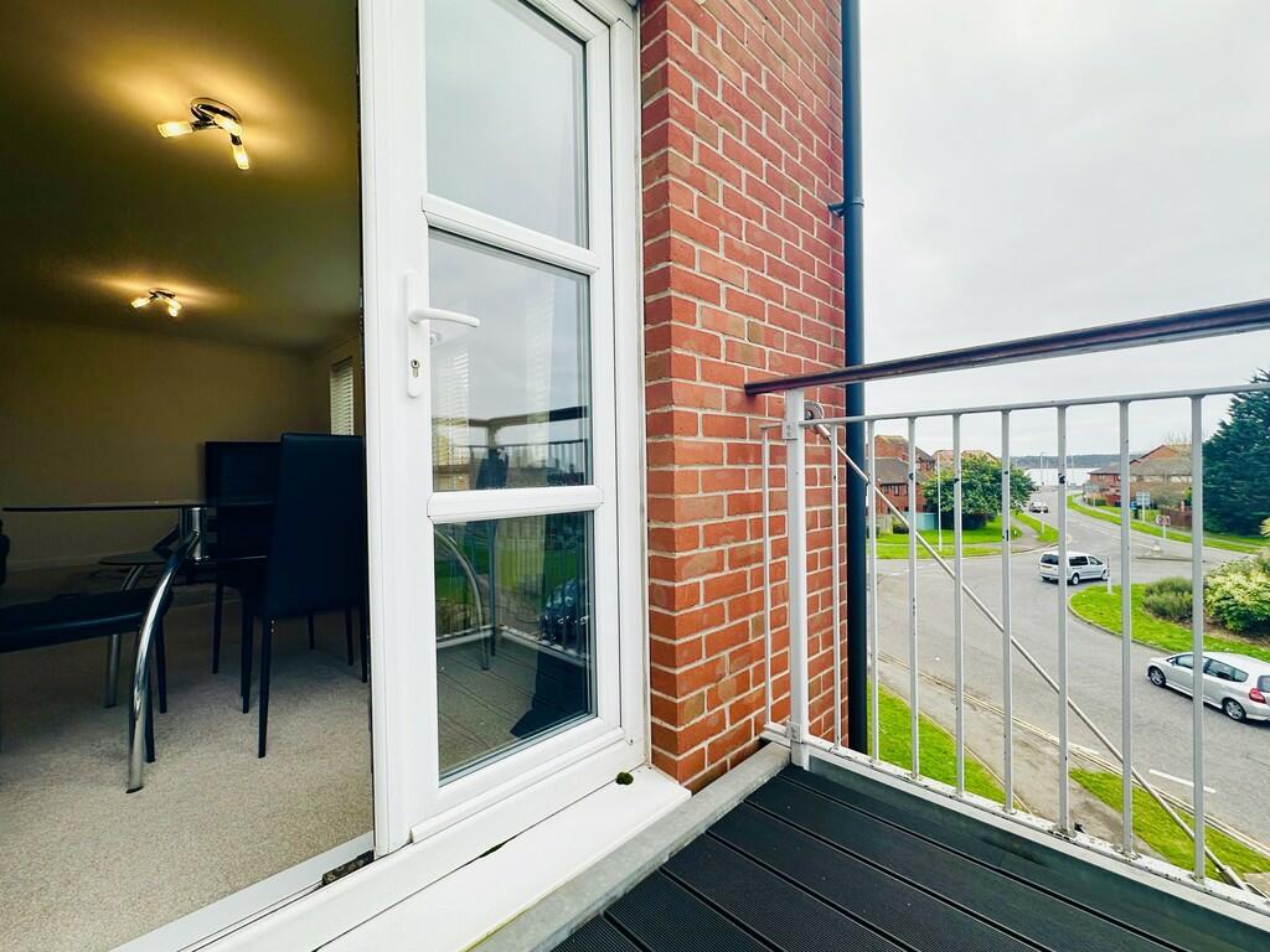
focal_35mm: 14
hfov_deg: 102.1
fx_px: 514
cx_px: 635
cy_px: 476
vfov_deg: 85.7
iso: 40
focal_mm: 2.22
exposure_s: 1/228
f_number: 2.2
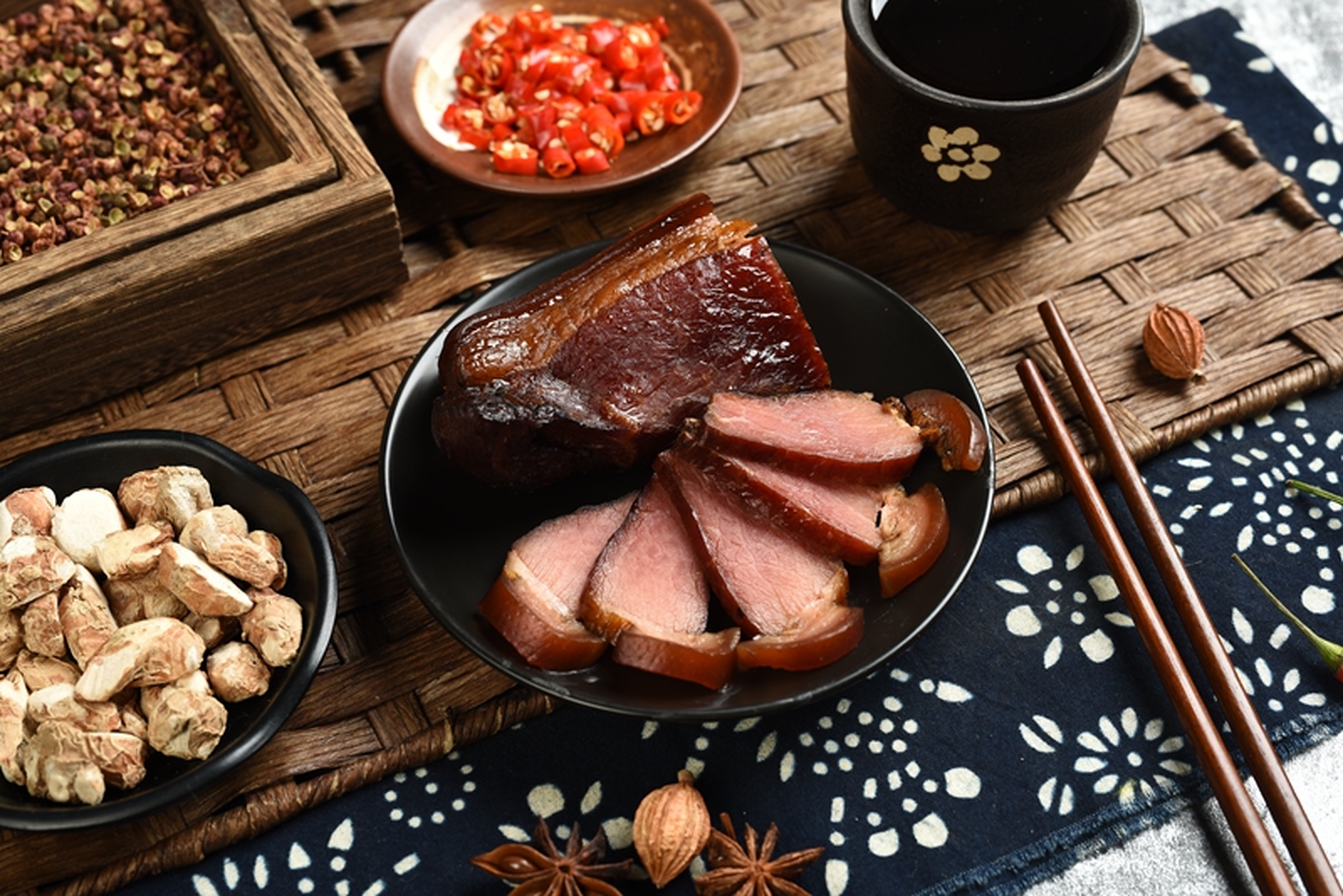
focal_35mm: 50
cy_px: 448
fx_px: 1866
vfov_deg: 27.0
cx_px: 672
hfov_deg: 39.6
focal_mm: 50
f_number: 8
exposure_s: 1/160
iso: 125
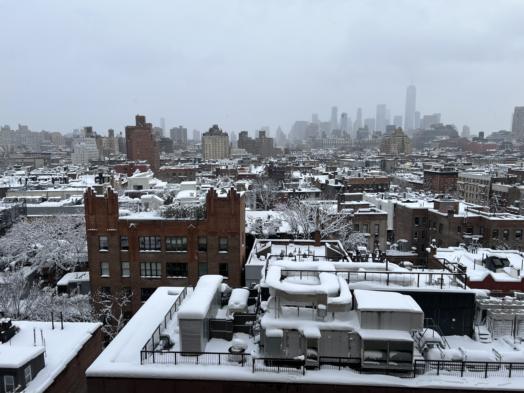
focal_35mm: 26
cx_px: 262
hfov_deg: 67.3
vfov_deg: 53.1
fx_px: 394
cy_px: 196
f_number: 1.5
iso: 50
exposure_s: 1/1869
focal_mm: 5.7
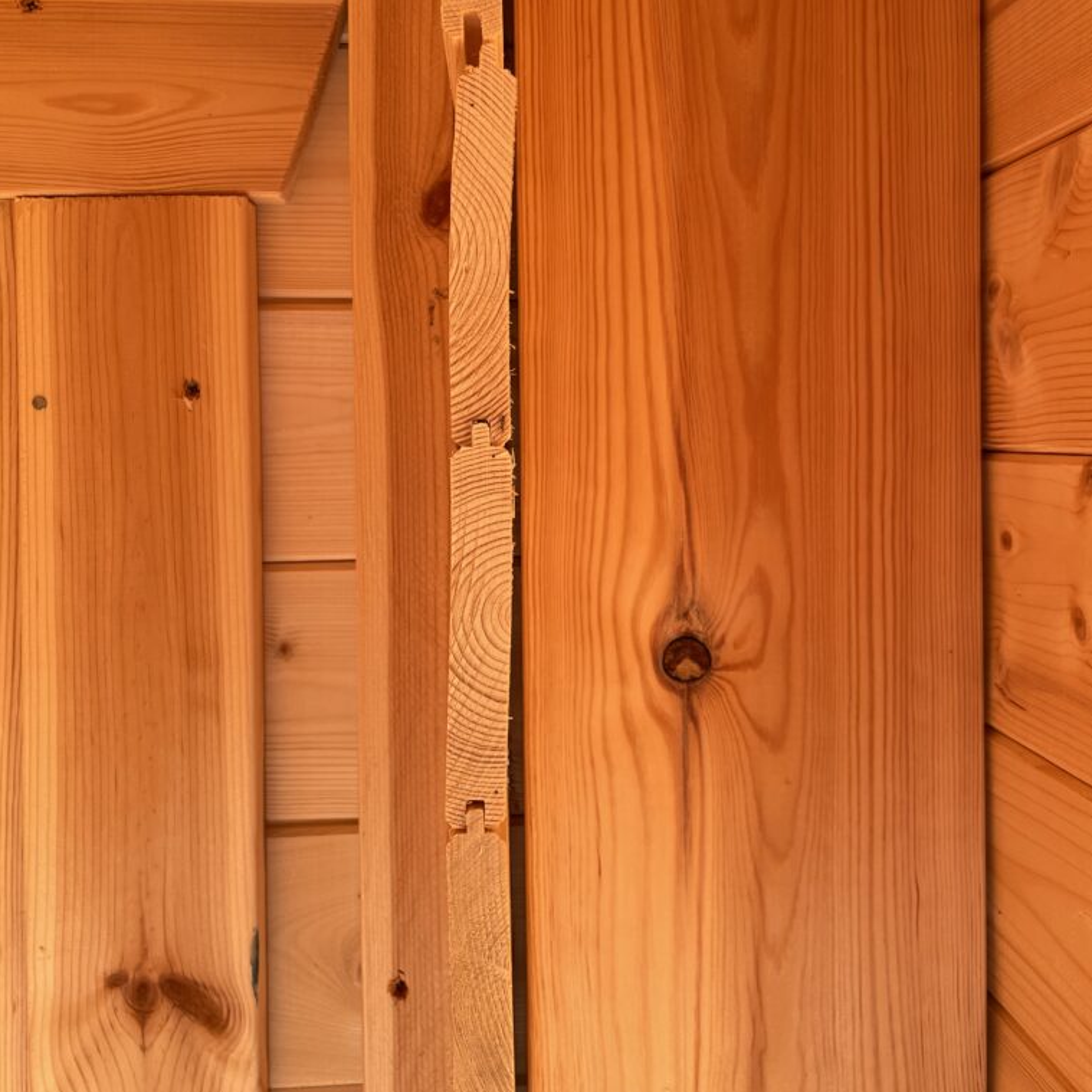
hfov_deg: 52.5
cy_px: 458
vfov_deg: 52.3
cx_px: 550
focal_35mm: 31
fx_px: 1106
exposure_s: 1/231
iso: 32
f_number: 1.6
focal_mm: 4.2
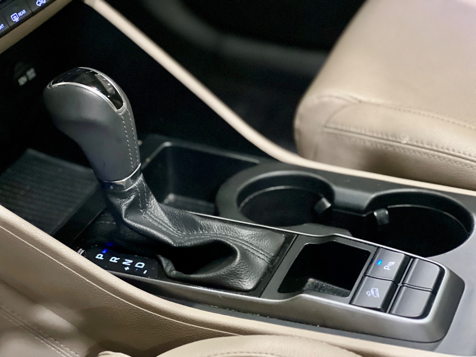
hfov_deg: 25.3
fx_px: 1059
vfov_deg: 19.1
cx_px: 238
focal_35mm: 77
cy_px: 178
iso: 1250
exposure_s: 1/15
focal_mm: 9
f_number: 2.8
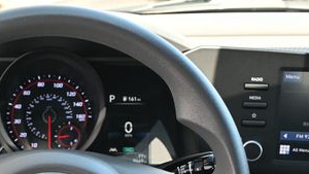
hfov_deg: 21.6
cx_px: 43
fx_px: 796
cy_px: 204
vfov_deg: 12.2
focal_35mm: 97
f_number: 4.8
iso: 400
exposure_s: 1/125
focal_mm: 29
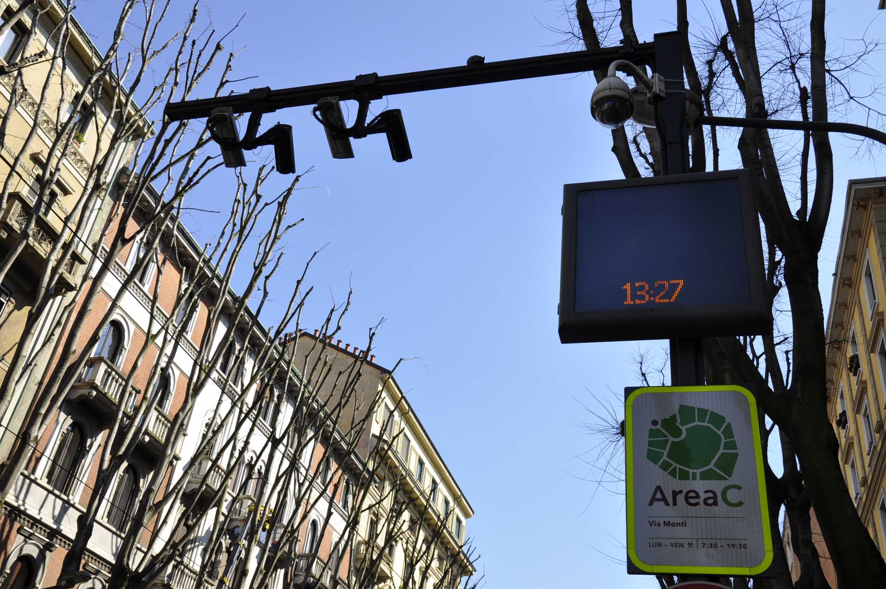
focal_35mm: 38
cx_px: 443
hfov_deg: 51.3
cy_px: 294
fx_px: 922
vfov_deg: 35.4
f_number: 9
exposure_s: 1/320
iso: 200
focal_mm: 25
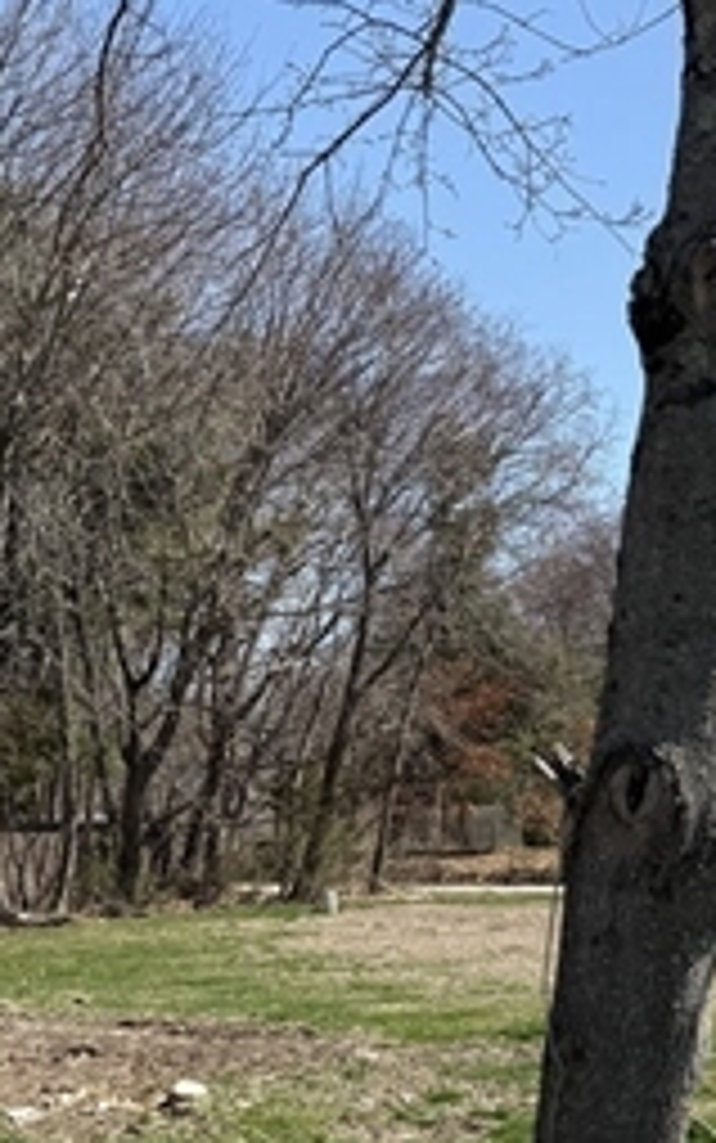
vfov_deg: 26.5
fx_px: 2401
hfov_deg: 17.0
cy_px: 819
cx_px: 360
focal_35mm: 77
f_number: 1.78
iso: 80
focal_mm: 6.76
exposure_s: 1/3425
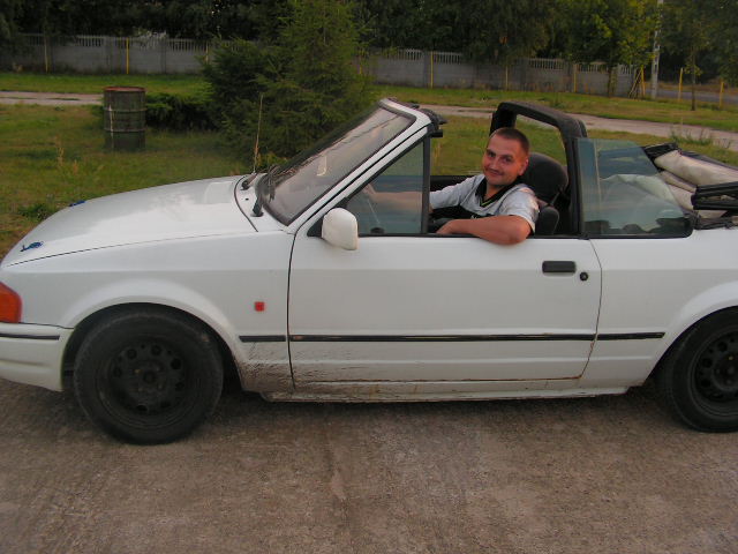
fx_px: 810
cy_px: 277
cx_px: 369
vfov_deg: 37.7
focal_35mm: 38
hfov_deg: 49.0
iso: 64
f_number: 3.2
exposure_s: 1/40
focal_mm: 6.4
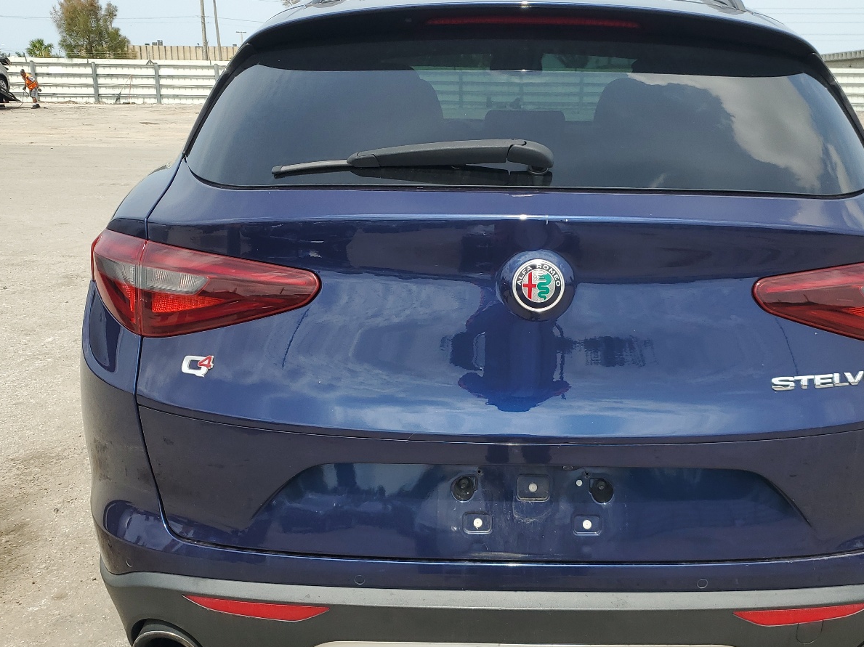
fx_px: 873
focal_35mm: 35
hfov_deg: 52.3
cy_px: 354
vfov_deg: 40.6
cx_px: 514
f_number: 1.5
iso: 50
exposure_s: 1/2000
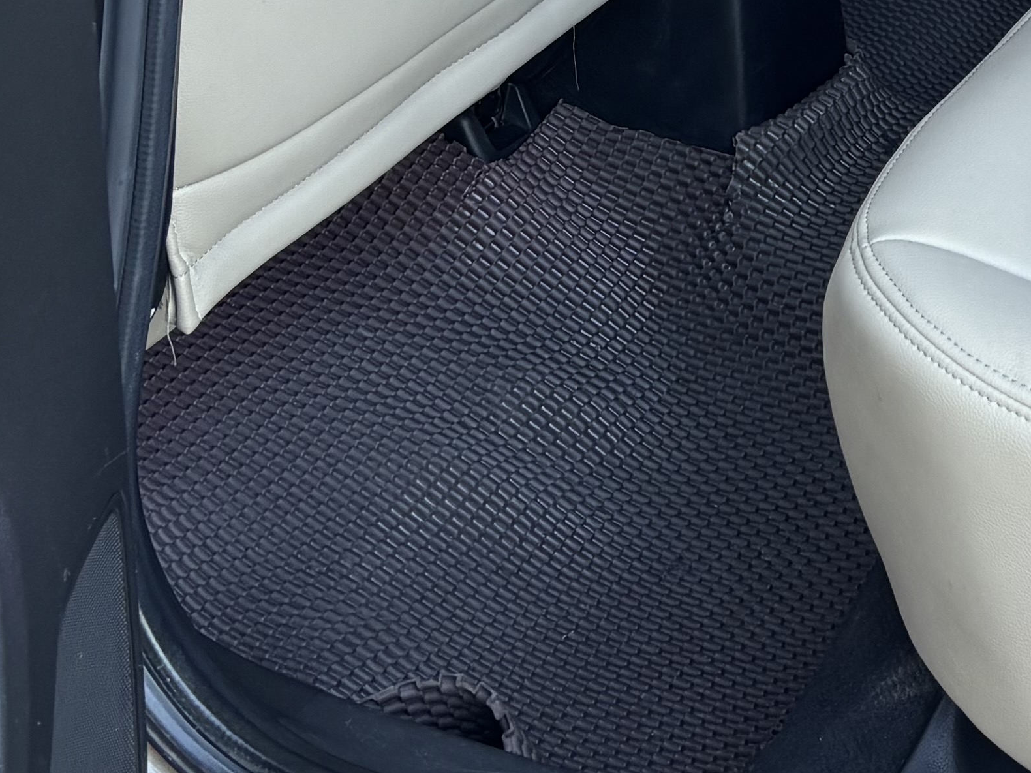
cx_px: 1188
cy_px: -483
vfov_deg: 14.4
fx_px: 2800
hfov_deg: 19.8
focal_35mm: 94
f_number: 1.6
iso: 100
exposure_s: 1/121
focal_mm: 5.96
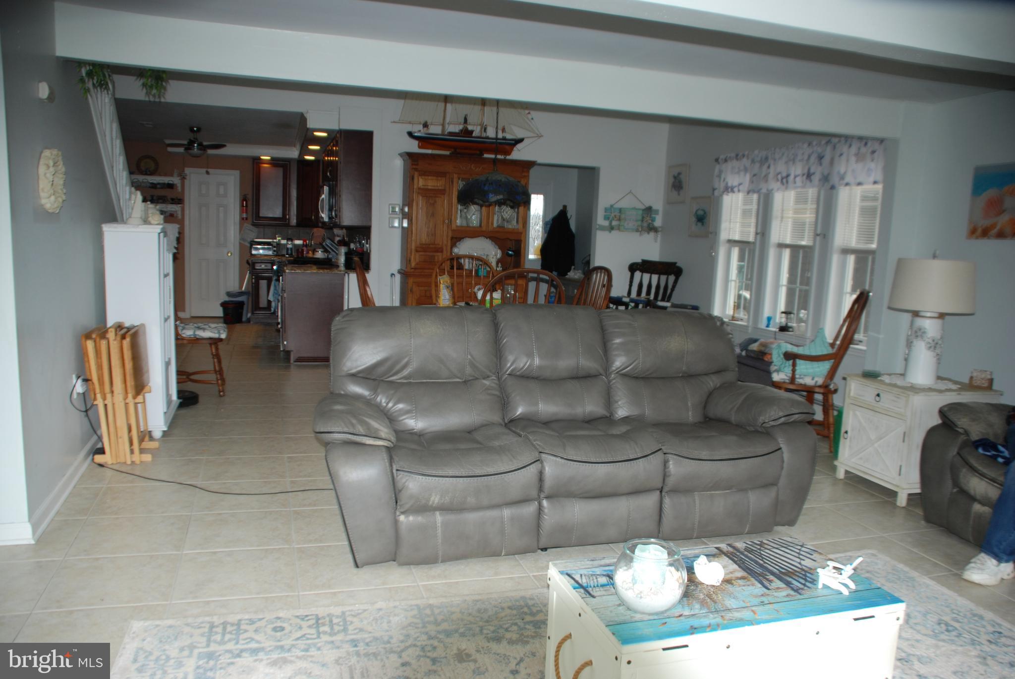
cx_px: 508
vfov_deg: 48.0
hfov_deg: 67.3
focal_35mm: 27
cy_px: 340
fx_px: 762
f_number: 3.5
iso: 200
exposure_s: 1/60
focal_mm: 18
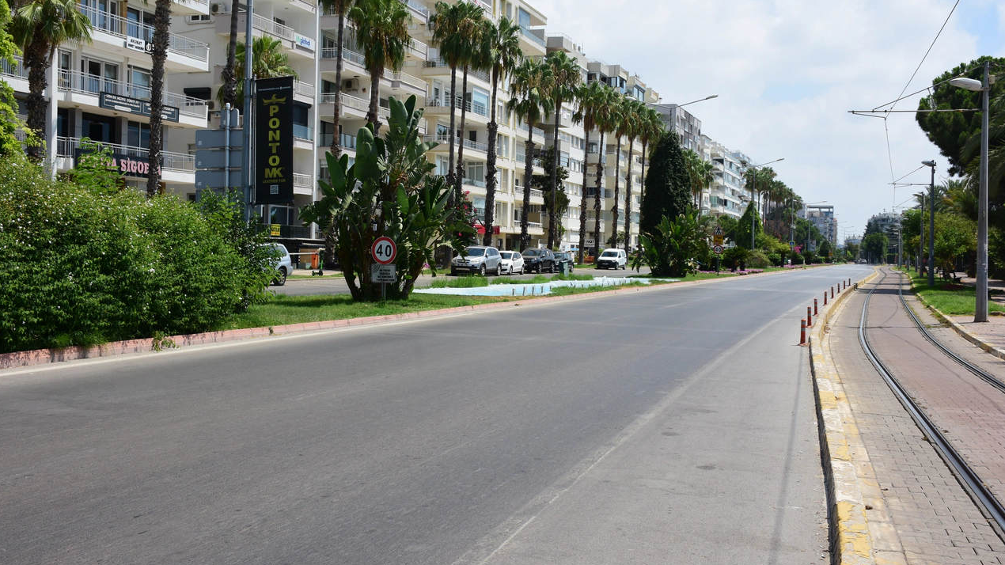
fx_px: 1013
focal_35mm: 38
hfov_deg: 52.8
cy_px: 241
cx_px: 503
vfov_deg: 31.1
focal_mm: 24
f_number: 10
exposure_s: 1/400
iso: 200
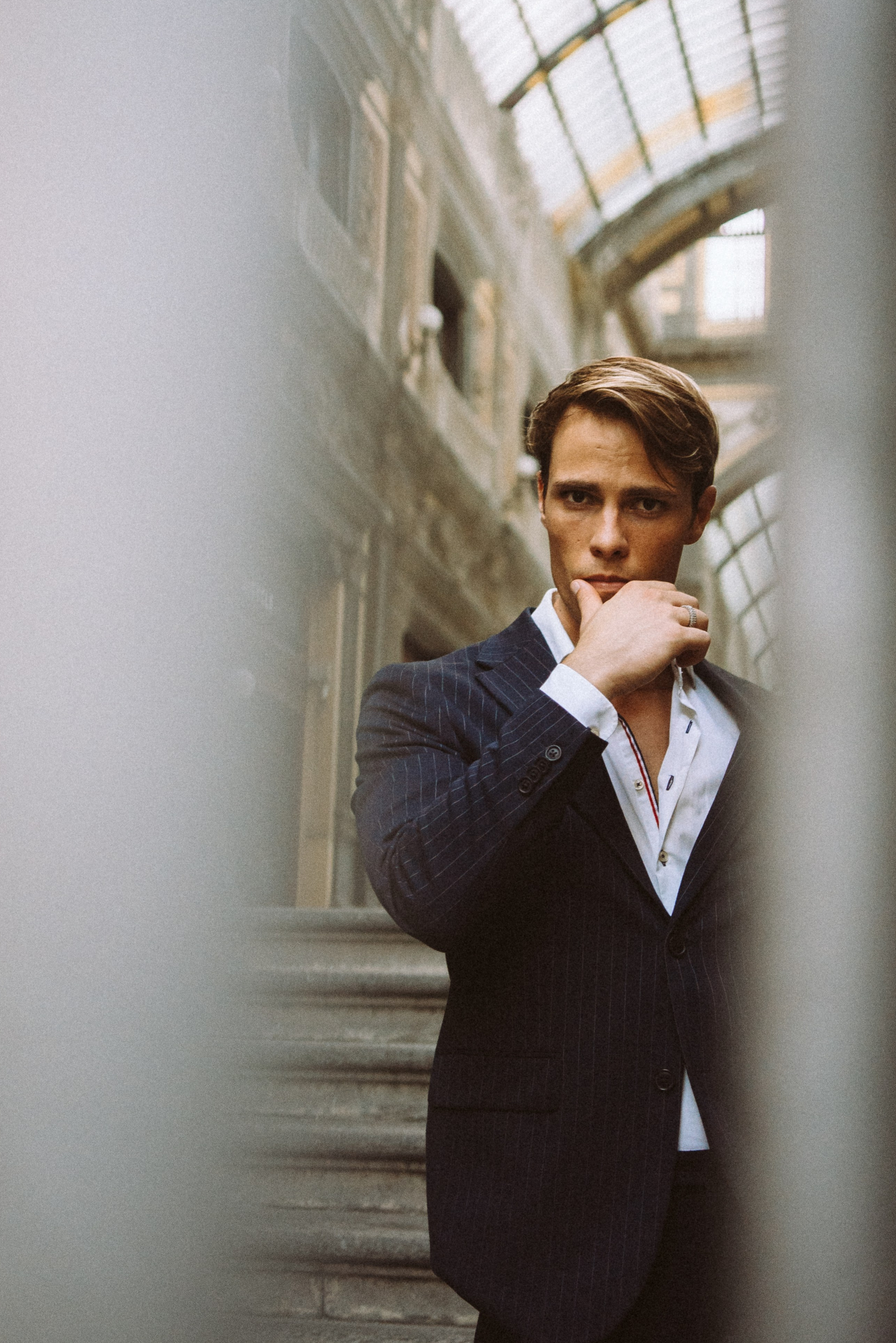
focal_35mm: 37
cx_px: 452
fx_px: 1381
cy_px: 686
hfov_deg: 35.9
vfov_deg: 51.9
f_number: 2.8
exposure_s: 1/125
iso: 1250
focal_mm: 35
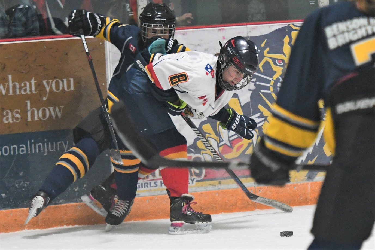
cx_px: 188
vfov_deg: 7.3
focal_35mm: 188
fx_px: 1953
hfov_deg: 11.0
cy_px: 125
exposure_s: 1/1000
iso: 3200
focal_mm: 125
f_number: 2.8
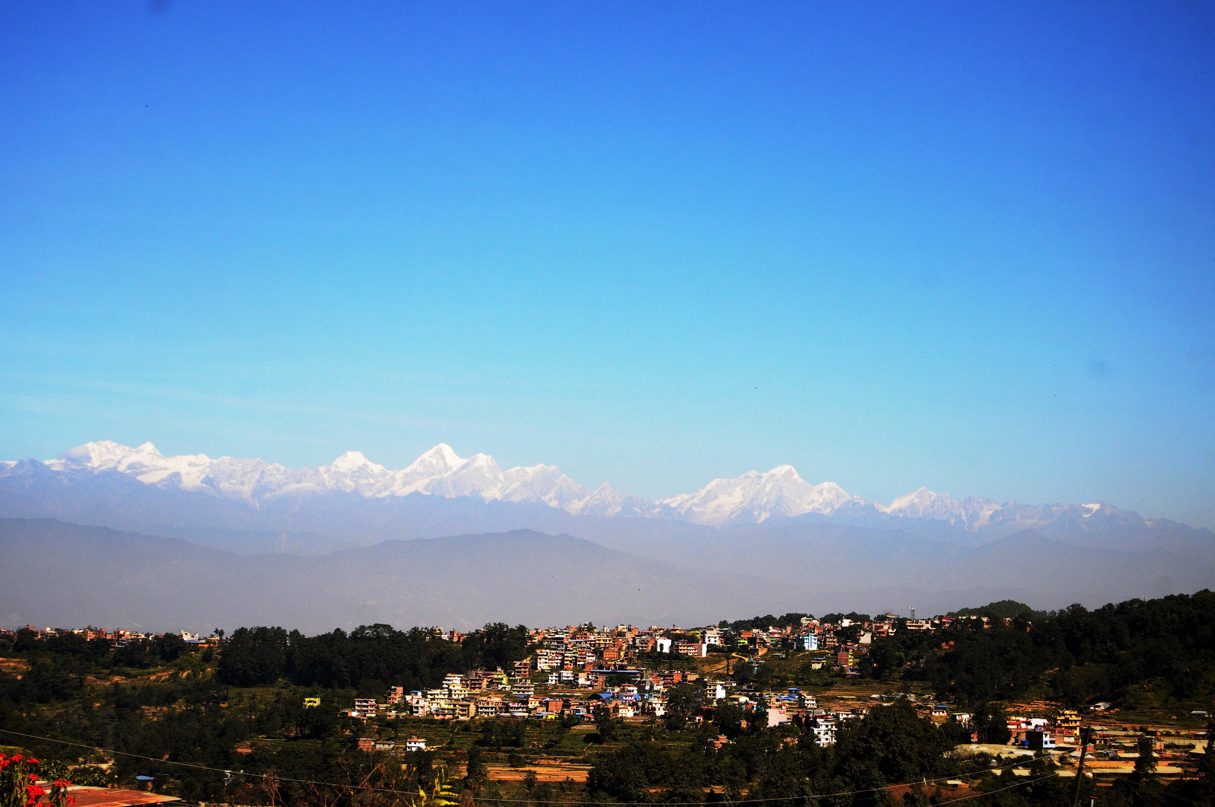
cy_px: 404
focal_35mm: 82
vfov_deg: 16.5
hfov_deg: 24.6
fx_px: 2781
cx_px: 608
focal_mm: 55
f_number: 5.6
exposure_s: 1/2000
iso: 640
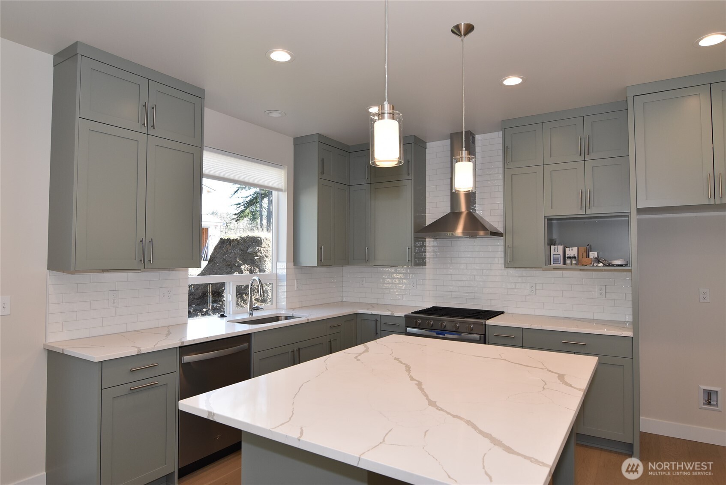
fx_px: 424
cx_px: 363
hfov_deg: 81.2
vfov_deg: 59.6
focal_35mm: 21
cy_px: 242
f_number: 5.6
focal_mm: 14
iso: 400
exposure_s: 1/125
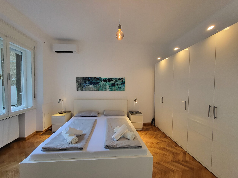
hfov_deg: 106.2
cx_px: 119
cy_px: 89
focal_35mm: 13
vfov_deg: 89.9
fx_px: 89
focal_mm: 1.74
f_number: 2.2
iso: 200
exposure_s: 1/50
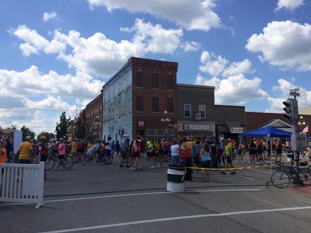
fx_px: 261
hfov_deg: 61.7
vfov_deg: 48.2
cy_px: 116
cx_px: 156
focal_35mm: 29
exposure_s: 1/3425
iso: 32
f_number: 2.2
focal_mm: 4.15
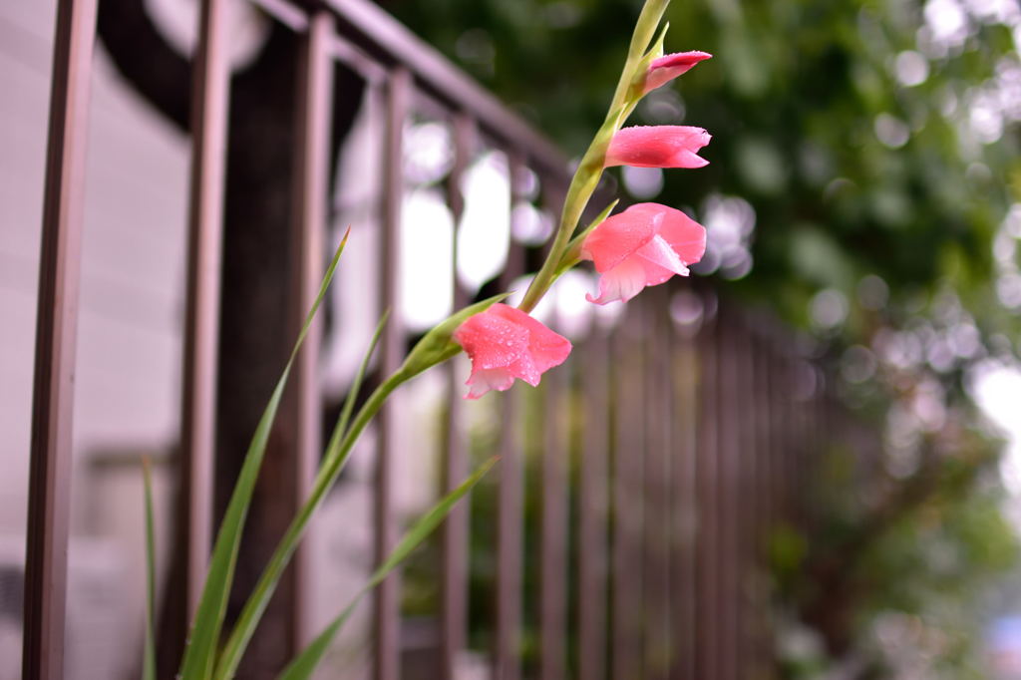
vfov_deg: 29.8
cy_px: 340
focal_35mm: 45
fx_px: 1276
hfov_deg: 43.6
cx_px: 510
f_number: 1.4
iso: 800
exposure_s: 1/50
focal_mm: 30
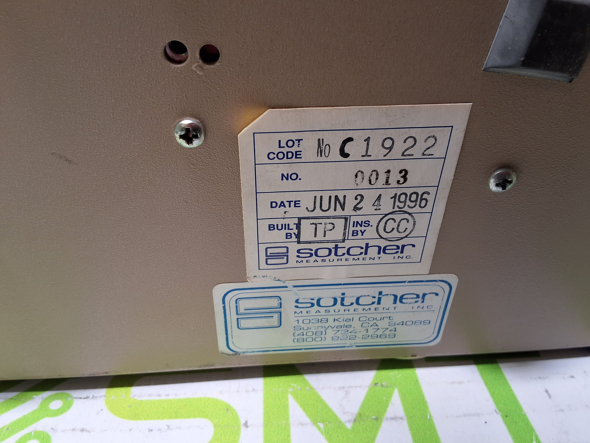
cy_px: 222
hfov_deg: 63.4
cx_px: 295
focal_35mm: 28
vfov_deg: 49.7
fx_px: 477
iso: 50
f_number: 1.9
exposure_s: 1/60
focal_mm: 2.91
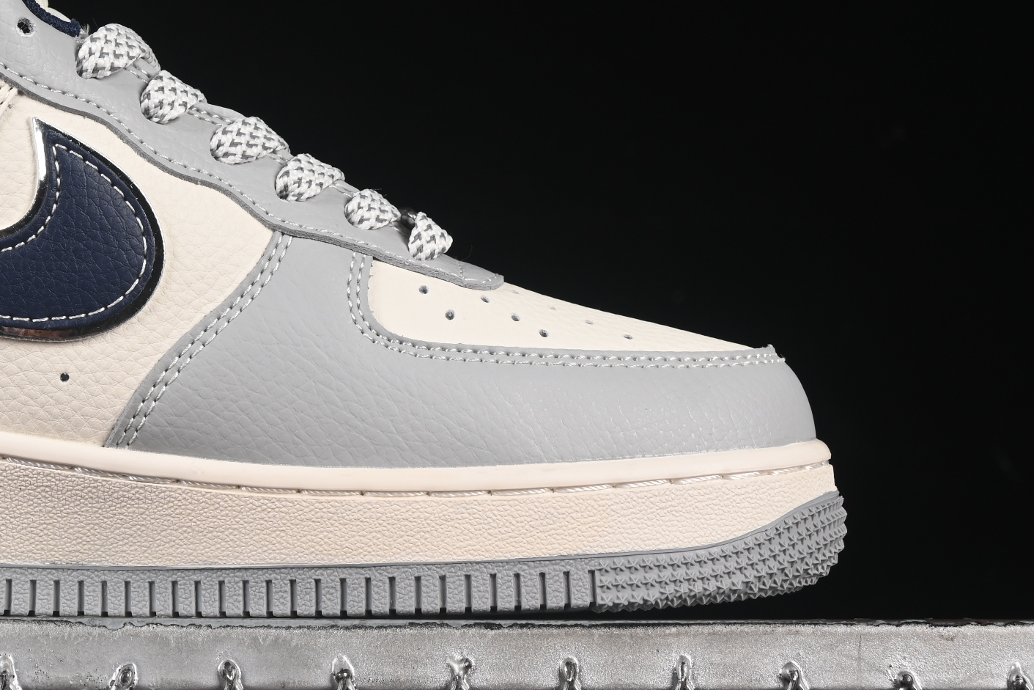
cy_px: 194
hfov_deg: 13.7
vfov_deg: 9.3
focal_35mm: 148
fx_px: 4251
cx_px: 106
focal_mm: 50
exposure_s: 1/80
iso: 160
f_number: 8
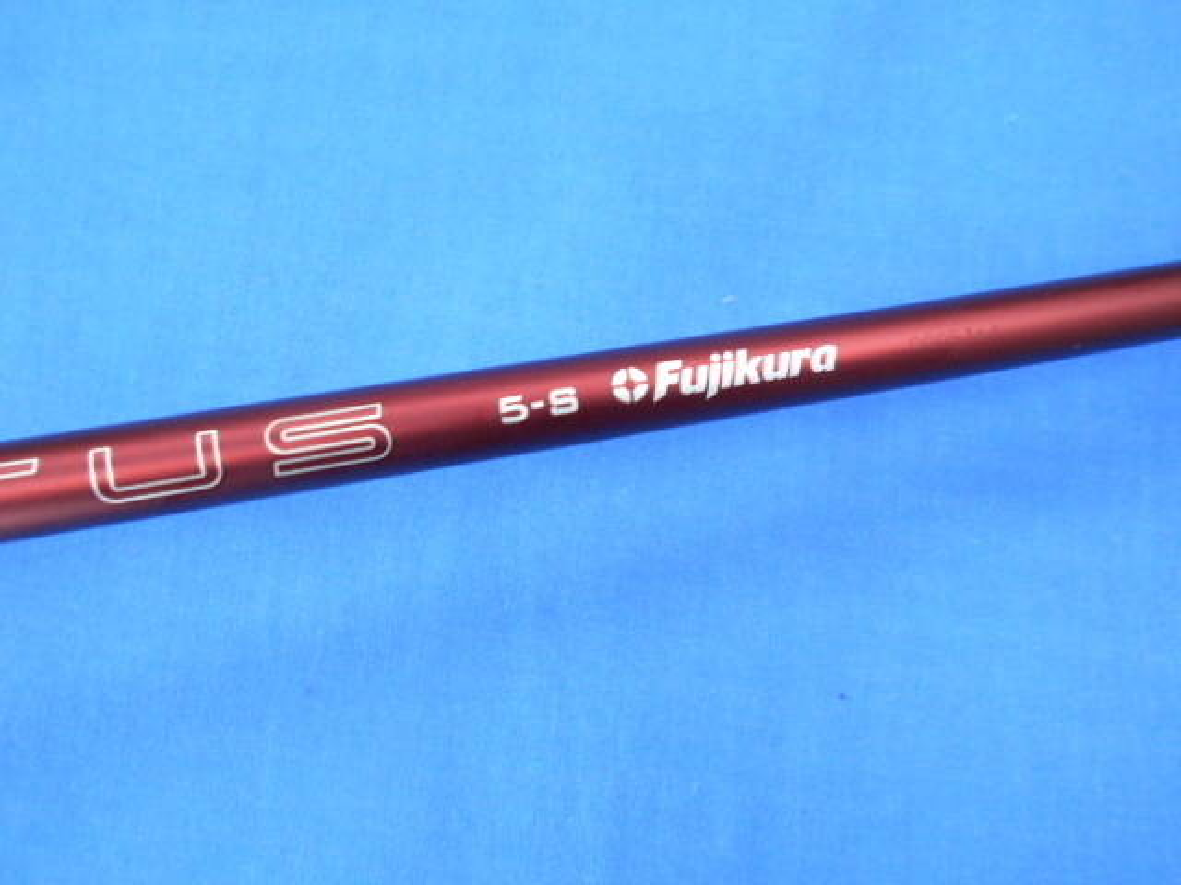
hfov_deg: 67.3
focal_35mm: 26
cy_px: 442
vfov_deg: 53.1
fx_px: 887
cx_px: 590
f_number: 3.2
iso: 400
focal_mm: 4.6
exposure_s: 1/30
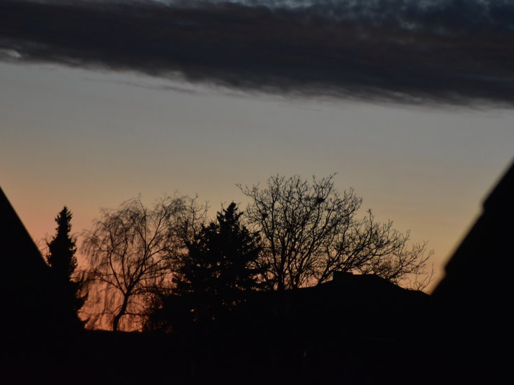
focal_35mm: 245
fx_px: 3637
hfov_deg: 8.1
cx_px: 238
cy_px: 192
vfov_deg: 6.1
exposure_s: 1/60
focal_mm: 150
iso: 3200
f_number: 4.2
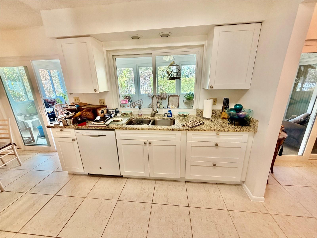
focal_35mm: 14
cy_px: 119
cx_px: 158
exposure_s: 1/60
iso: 200
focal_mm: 2.22
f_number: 2.2
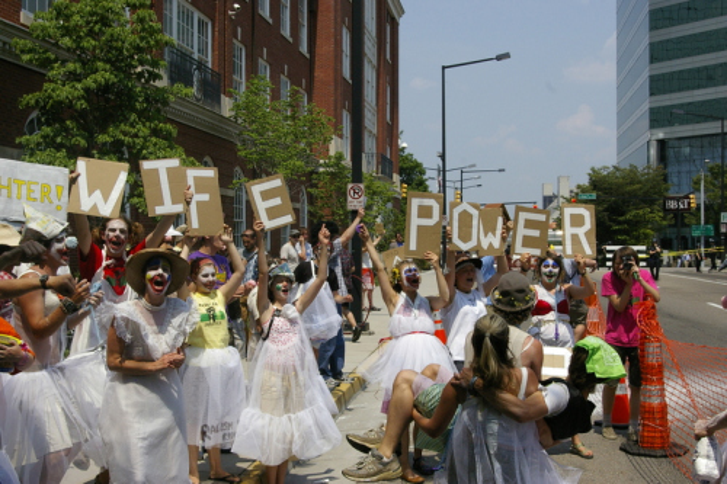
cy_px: 242
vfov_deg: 28.9
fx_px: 939
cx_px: 364
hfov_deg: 42.3
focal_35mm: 46
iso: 800
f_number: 9.5
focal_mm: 31
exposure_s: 1/1500
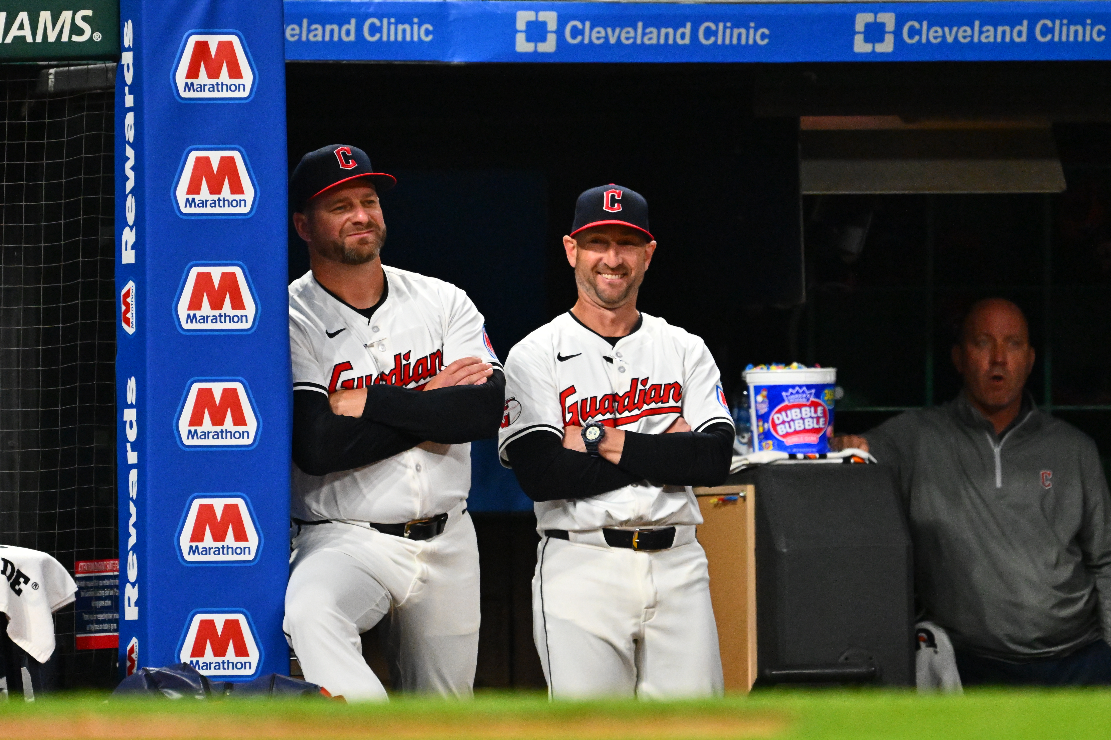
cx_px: 556
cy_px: 370
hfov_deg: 2.5
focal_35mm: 840
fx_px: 25915
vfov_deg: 1.6
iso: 5000
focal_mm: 560
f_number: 4
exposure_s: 1/1600
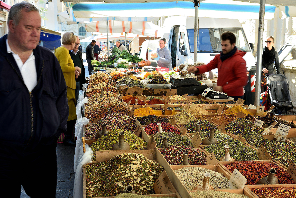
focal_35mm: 51
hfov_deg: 38.9
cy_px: 99
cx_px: 148
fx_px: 419
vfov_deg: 26.5
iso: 100
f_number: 7.1
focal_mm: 34
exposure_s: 1/25
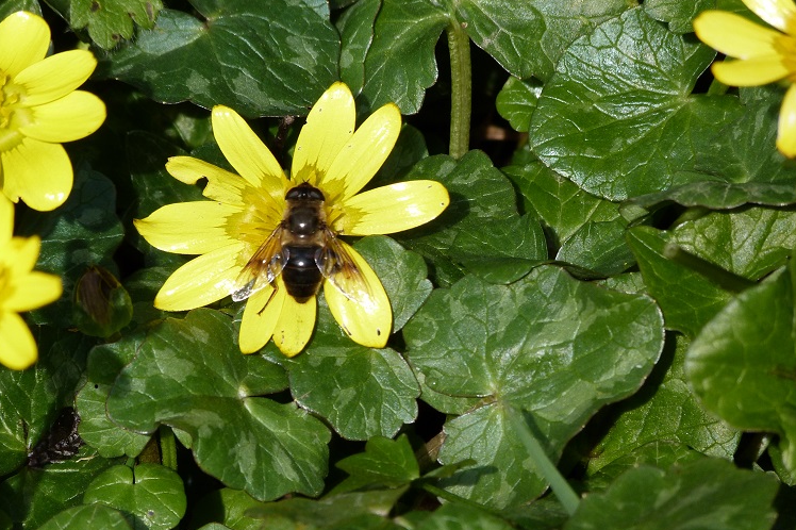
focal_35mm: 581
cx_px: 384
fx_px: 12840
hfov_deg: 3.6
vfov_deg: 2.4
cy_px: 251
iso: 160
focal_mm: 94
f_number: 5
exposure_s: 1/500
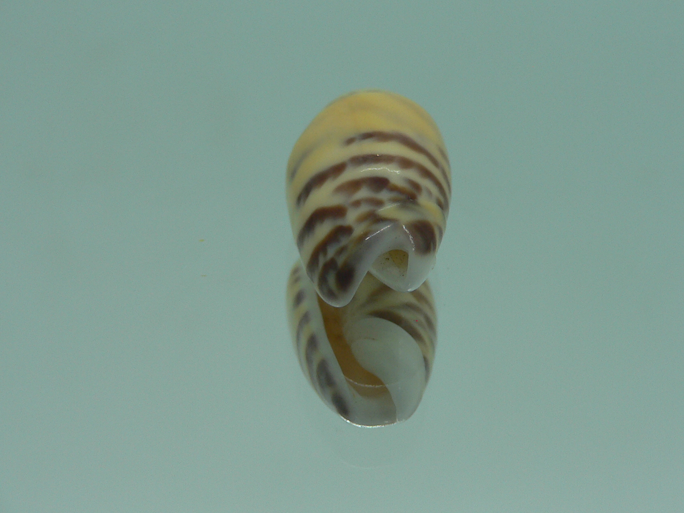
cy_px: 260
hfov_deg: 44.8
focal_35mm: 42
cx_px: 371
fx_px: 830
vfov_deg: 34.3
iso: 80
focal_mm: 4.6
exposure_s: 1/80
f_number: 2.8
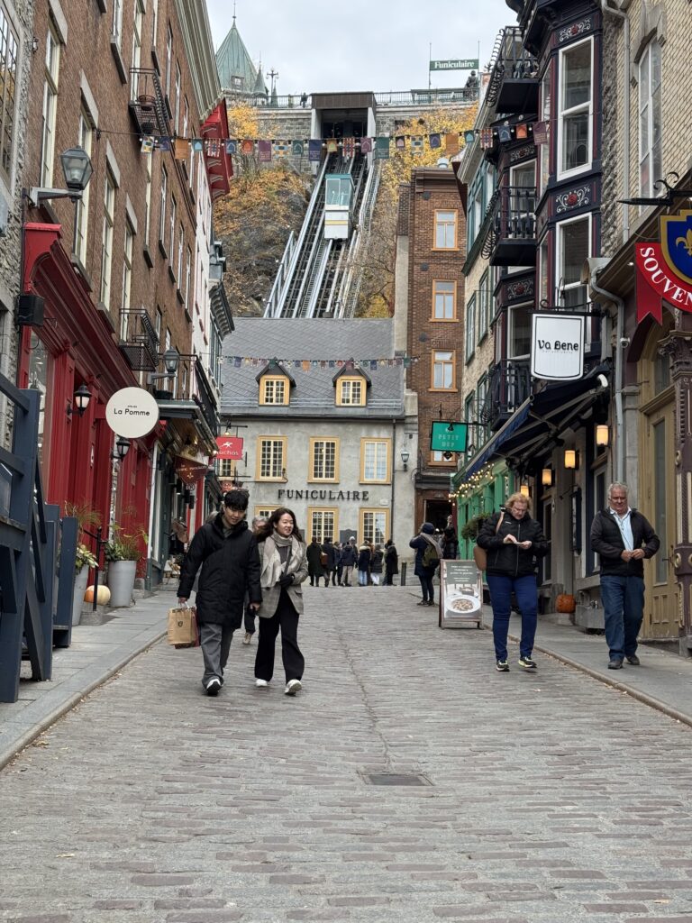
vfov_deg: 39.7
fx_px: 1279
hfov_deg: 30.3
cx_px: 346
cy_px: 462
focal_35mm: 48
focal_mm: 6.76
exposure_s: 1/368
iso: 64
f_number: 1.78
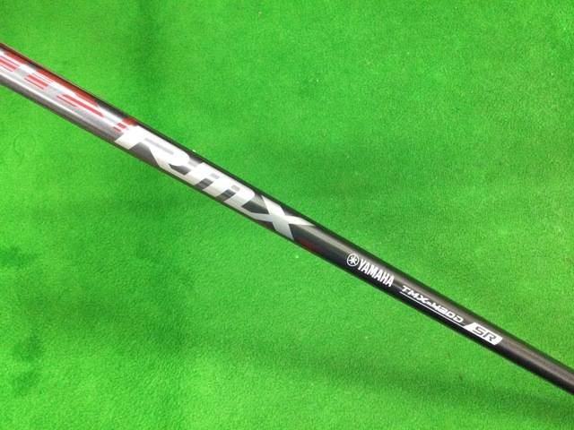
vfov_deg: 45.4
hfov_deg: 58.4
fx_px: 514
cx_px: 287
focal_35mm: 31
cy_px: 215
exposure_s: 1/30
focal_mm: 3.3
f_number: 2.4
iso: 250
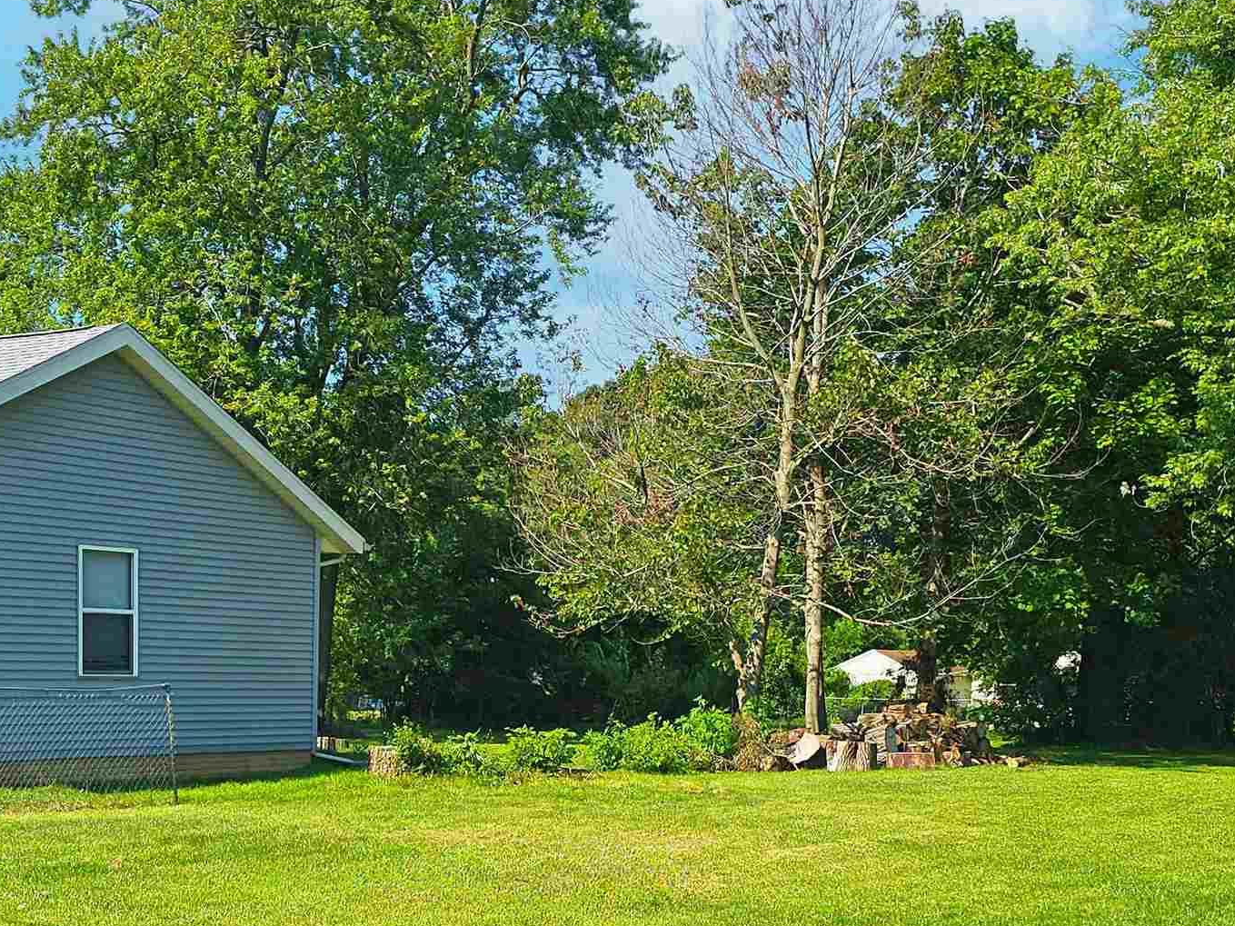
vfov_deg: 27.0
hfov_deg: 36.7
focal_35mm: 52
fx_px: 1855
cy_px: 844
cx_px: 499
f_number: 1.7
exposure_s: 1/857
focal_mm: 6.3
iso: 10
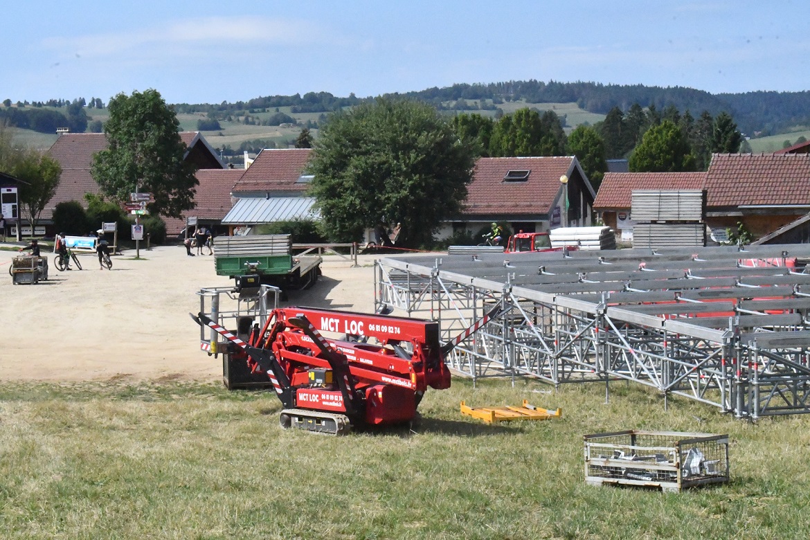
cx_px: 405
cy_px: 270
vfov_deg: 16.7
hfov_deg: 24.8
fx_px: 1845
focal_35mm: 82
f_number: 36
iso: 16000
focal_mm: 55
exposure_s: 1/5000
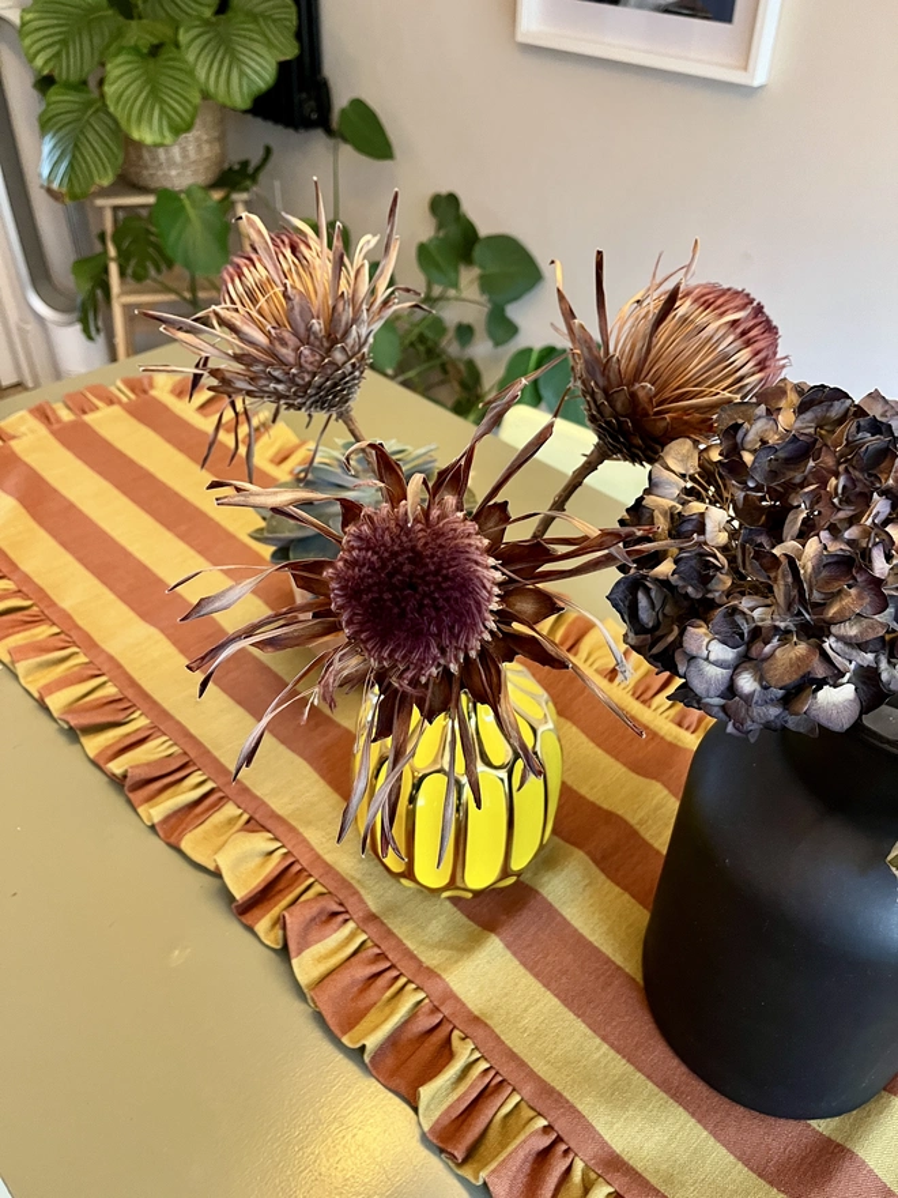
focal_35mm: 26
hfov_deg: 53.1
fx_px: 899
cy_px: 599
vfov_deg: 67.3
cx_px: 449
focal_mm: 5.1
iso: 400
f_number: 1.6
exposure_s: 1/33
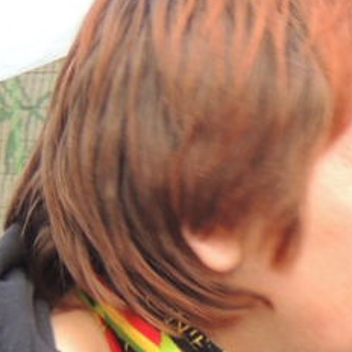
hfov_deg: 6.2
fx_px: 3072
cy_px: 435
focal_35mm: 267
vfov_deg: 6.5
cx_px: 862
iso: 100
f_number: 3.6
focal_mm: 8.9
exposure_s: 1/60
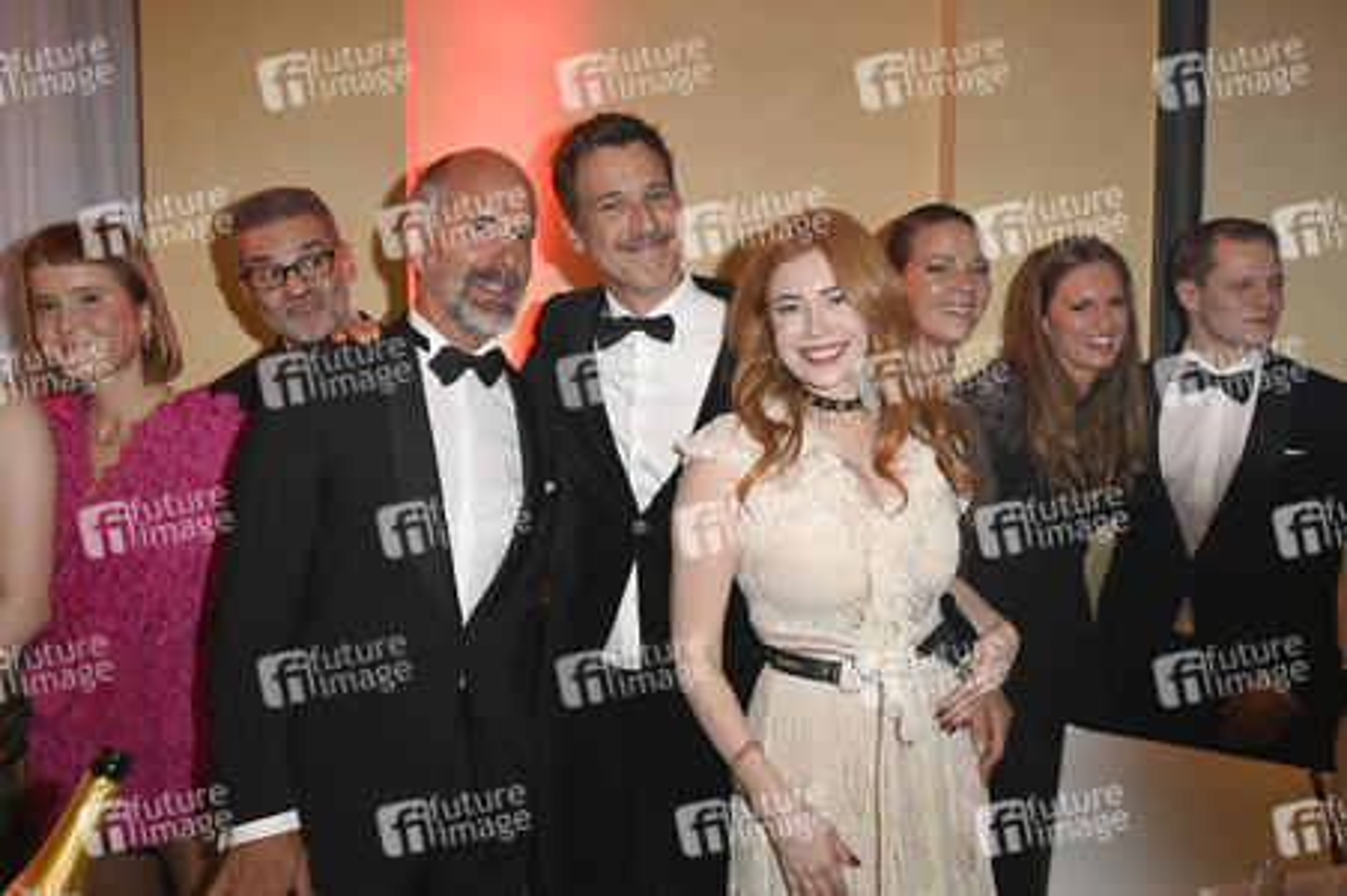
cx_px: 674
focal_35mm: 31
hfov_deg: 60.3
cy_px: 448
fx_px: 1159
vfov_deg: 42.3
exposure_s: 1/80
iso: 2000
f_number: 5.6
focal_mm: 31
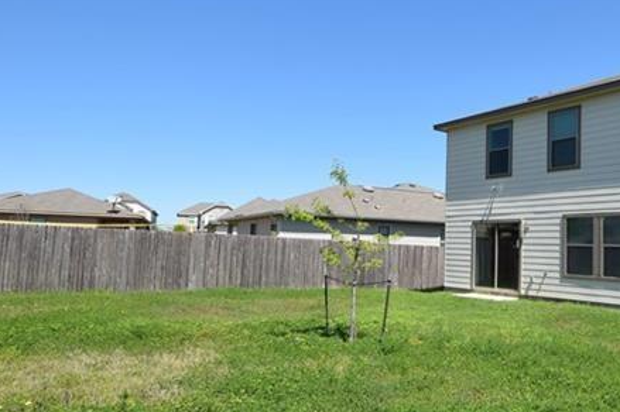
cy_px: 216
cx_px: 466
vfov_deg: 46.3
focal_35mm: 28
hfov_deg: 61.8
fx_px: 482
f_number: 10
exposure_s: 1/400
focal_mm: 8
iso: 200
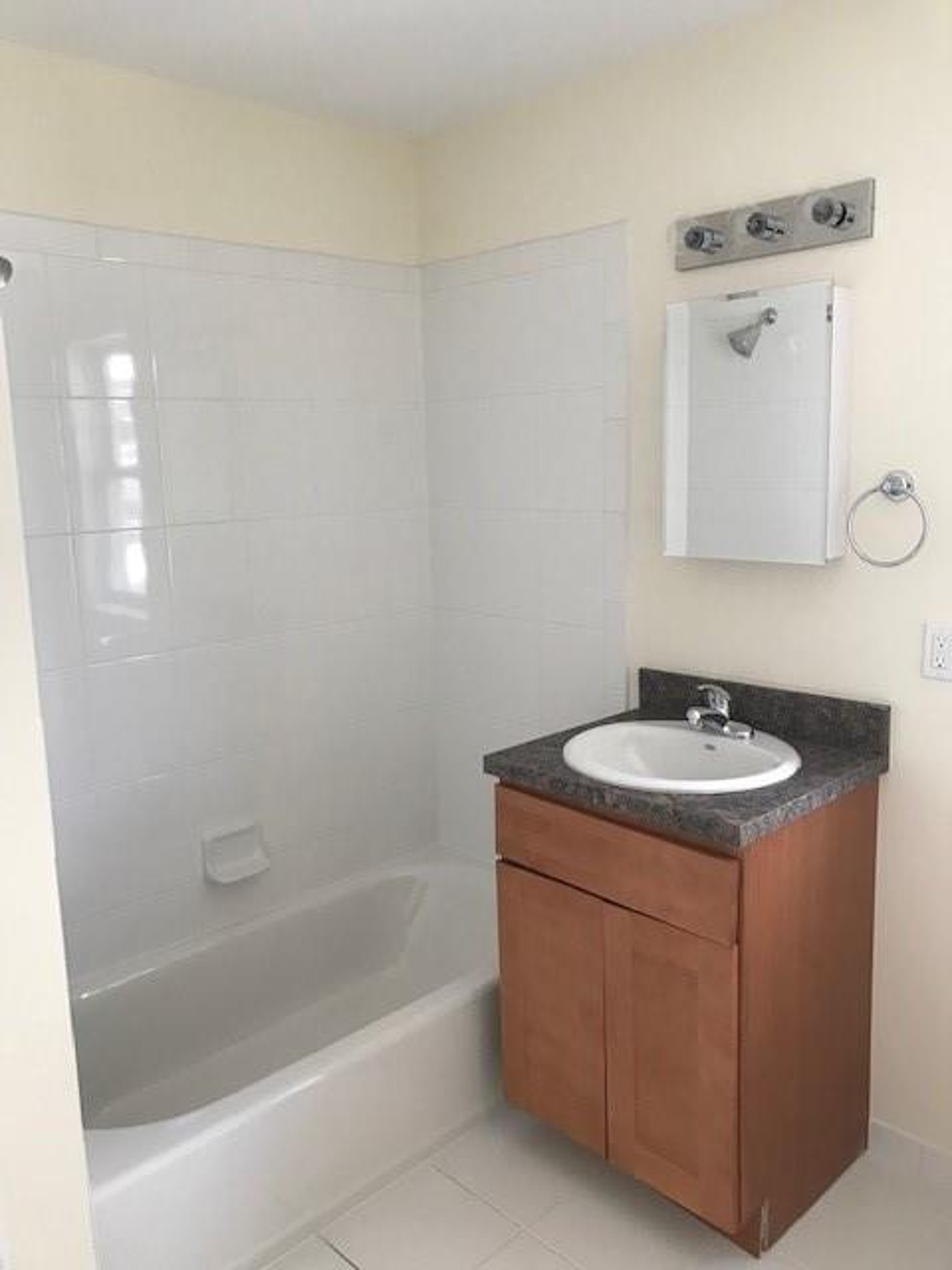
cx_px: 476
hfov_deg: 49.7
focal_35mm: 28
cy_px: 635
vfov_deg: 63.4
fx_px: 1027
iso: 40
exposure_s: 1/24
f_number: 1.8
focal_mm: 3.99
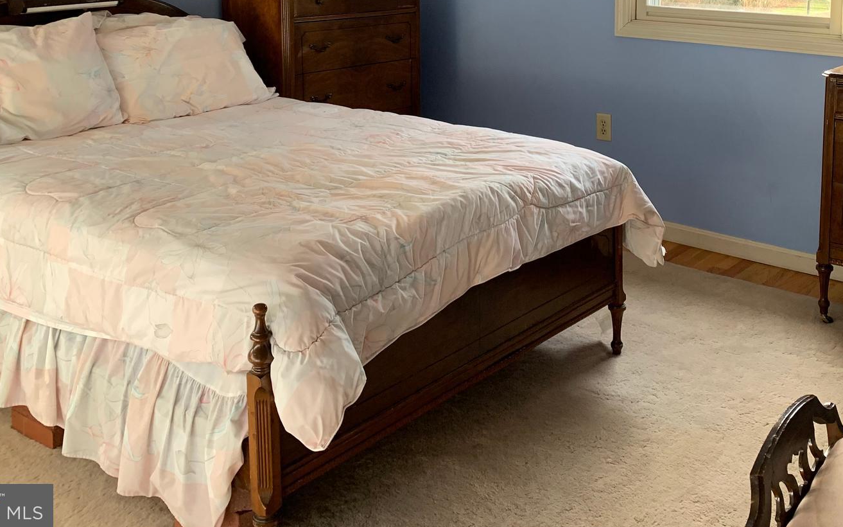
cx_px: 550
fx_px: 988
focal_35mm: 43
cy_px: 43
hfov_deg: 45.6
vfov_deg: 28.6
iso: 100
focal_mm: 4.25
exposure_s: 1/111
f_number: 1.8
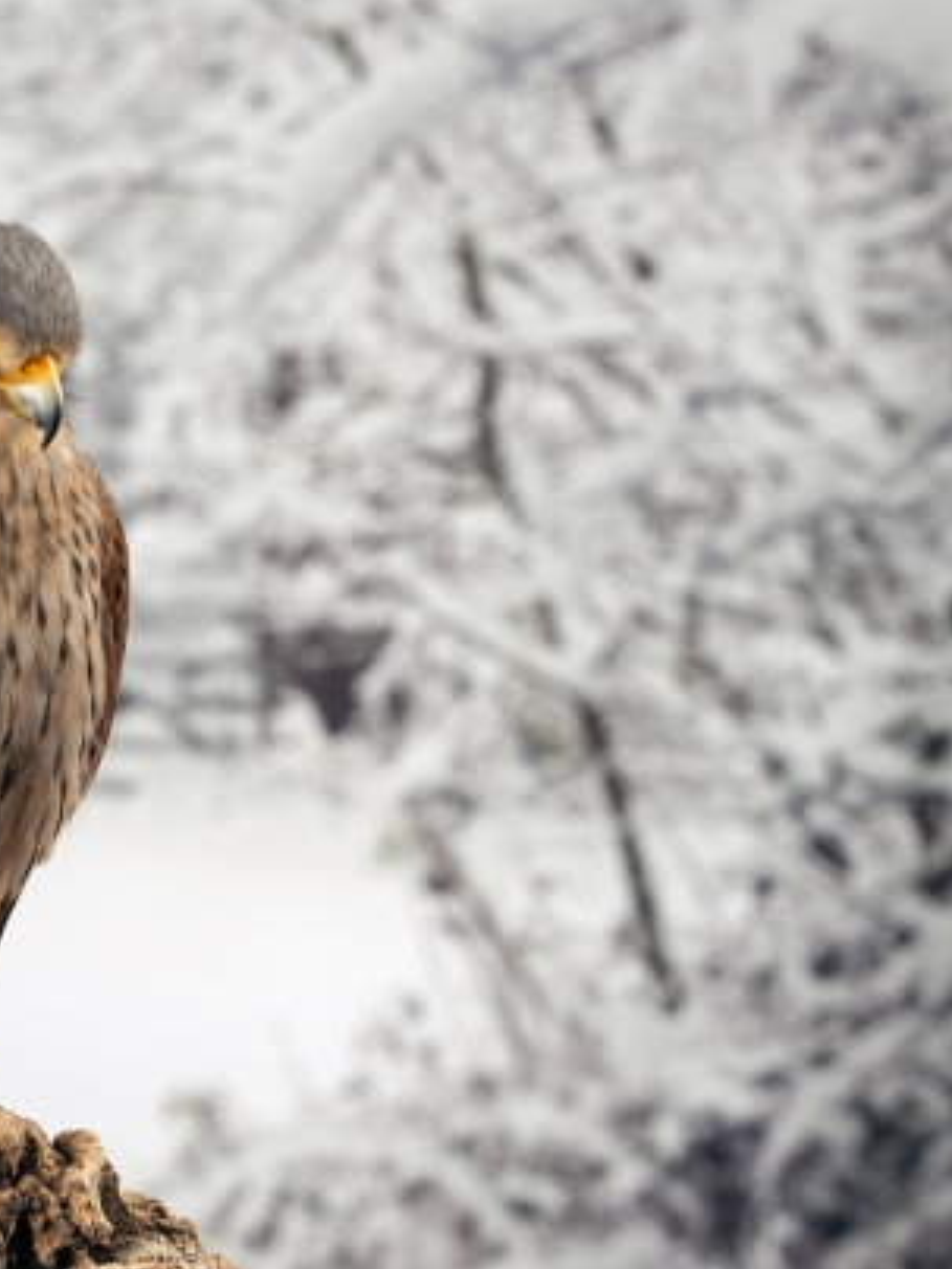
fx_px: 5977
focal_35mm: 163
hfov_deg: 9.1
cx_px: 207
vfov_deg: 12.1
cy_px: 631
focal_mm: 112
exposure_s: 1/160
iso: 100
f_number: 11
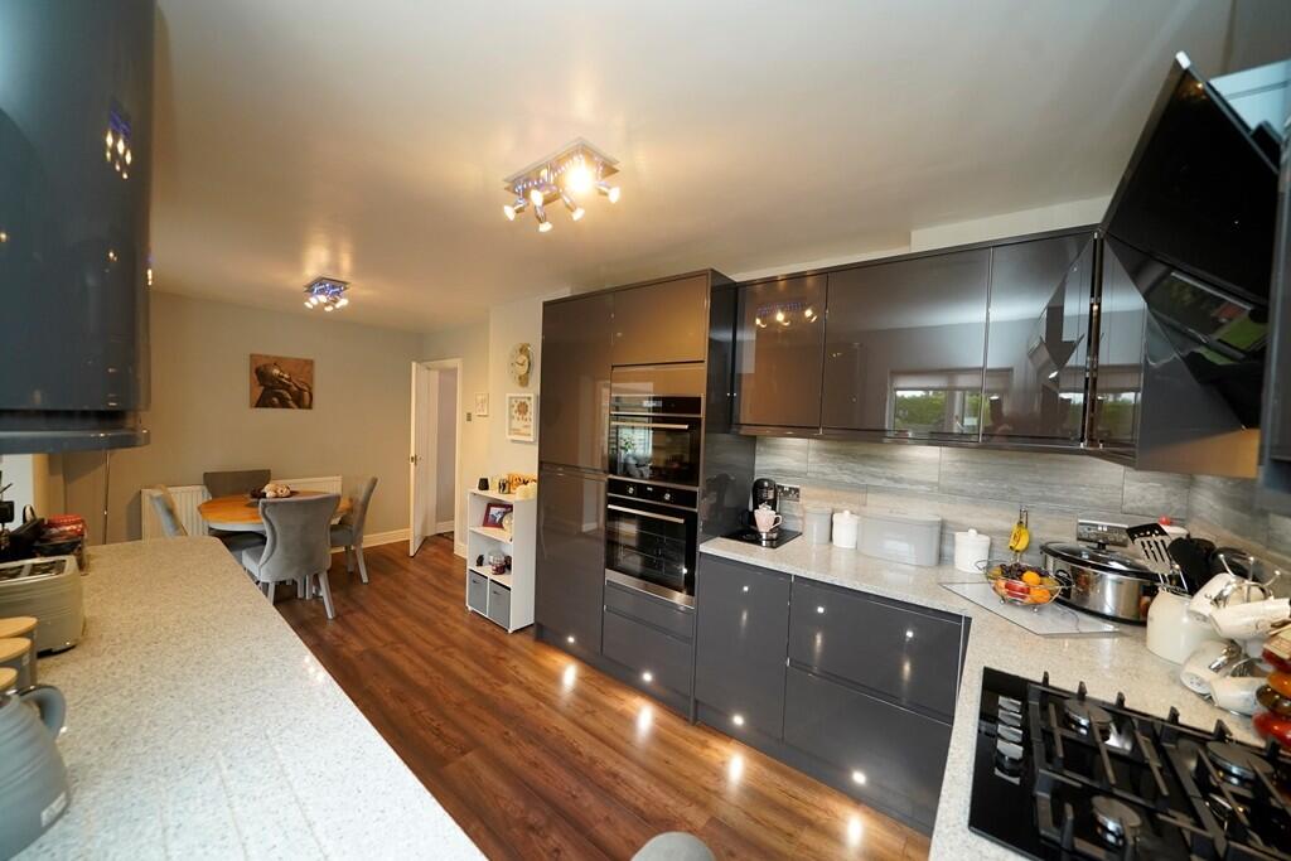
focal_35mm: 12
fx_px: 430
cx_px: 646
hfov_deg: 112.6
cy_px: 430
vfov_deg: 90.0
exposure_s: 1/160
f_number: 4
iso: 2000
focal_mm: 12
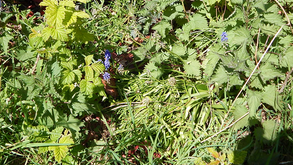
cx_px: 147
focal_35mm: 42
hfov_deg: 48.4
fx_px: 326
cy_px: 55
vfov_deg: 28.2
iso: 125
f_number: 3.4
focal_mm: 6.8
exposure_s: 1/640
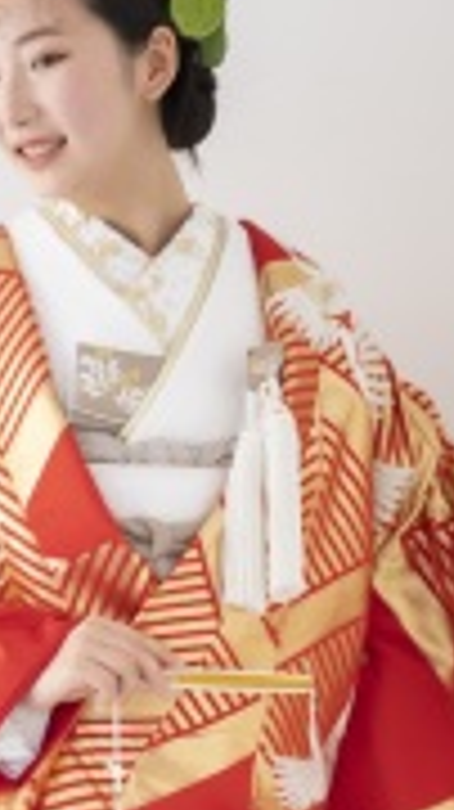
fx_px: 3002
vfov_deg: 15.0
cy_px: 900
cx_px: 103
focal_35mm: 140
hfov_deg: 8.6
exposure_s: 1/200
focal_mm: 50
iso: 1600
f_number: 2
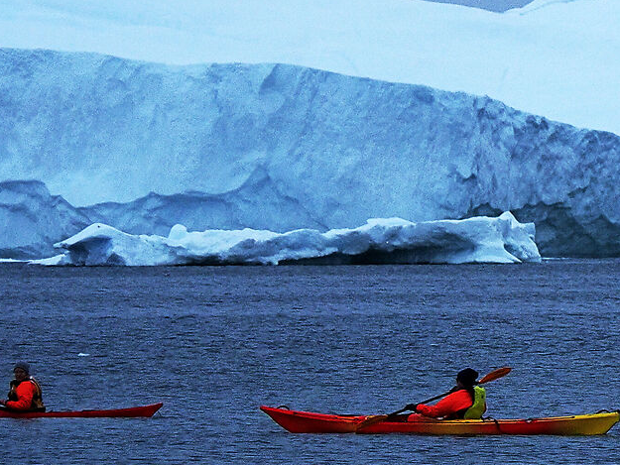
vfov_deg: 1.9
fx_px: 13758
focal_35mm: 768
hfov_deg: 2.6
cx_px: 774
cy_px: 143
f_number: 4
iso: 1000
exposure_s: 1/200
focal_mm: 100
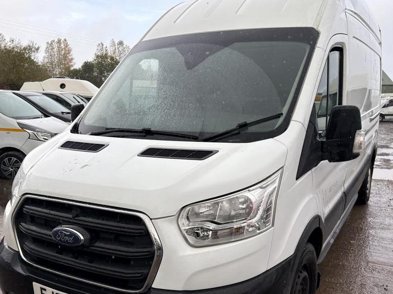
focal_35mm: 33
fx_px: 375
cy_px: 180
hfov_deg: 55.3
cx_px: 210
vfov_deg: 42.7
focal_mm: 5.96
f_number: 1.6
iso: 50
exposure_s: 1/861
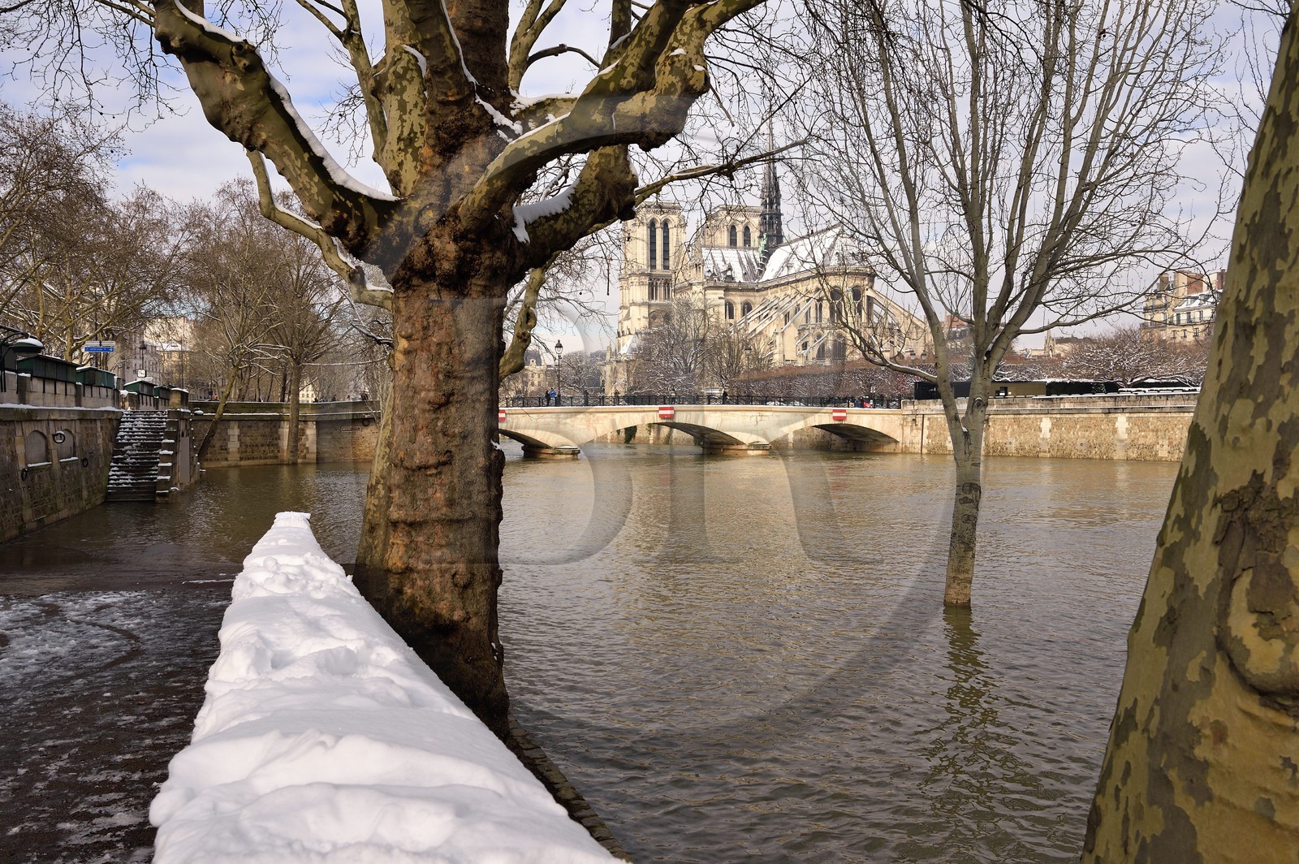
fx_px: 1226
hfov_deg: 55.8
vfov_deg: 38.8
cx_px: 650
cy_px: 432
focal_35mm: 34
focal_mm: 34
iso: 200
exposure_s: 1/200
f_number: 13
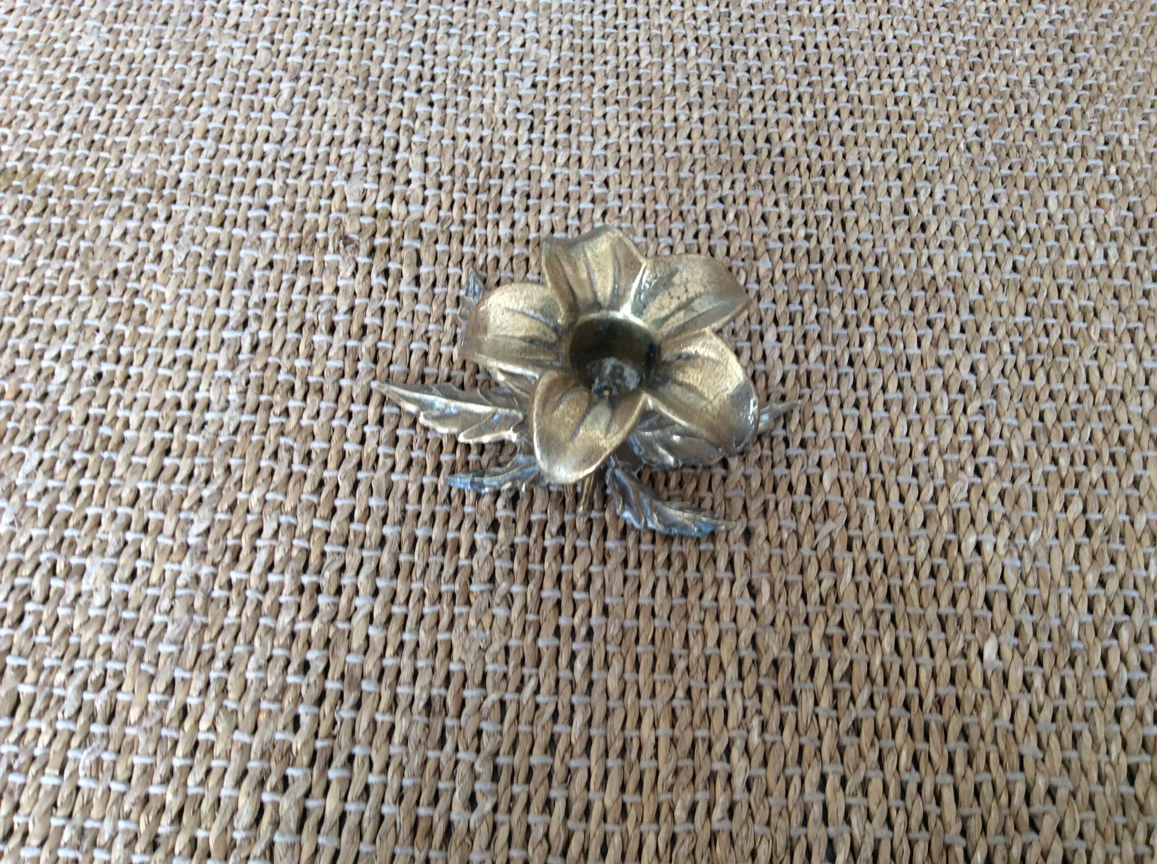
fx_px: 1068
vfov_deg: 44.1
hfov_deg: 56.9
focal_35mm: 32
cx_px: 578
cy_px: 432
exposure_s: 1/25
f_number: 2.4
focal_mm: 3.3
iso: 64
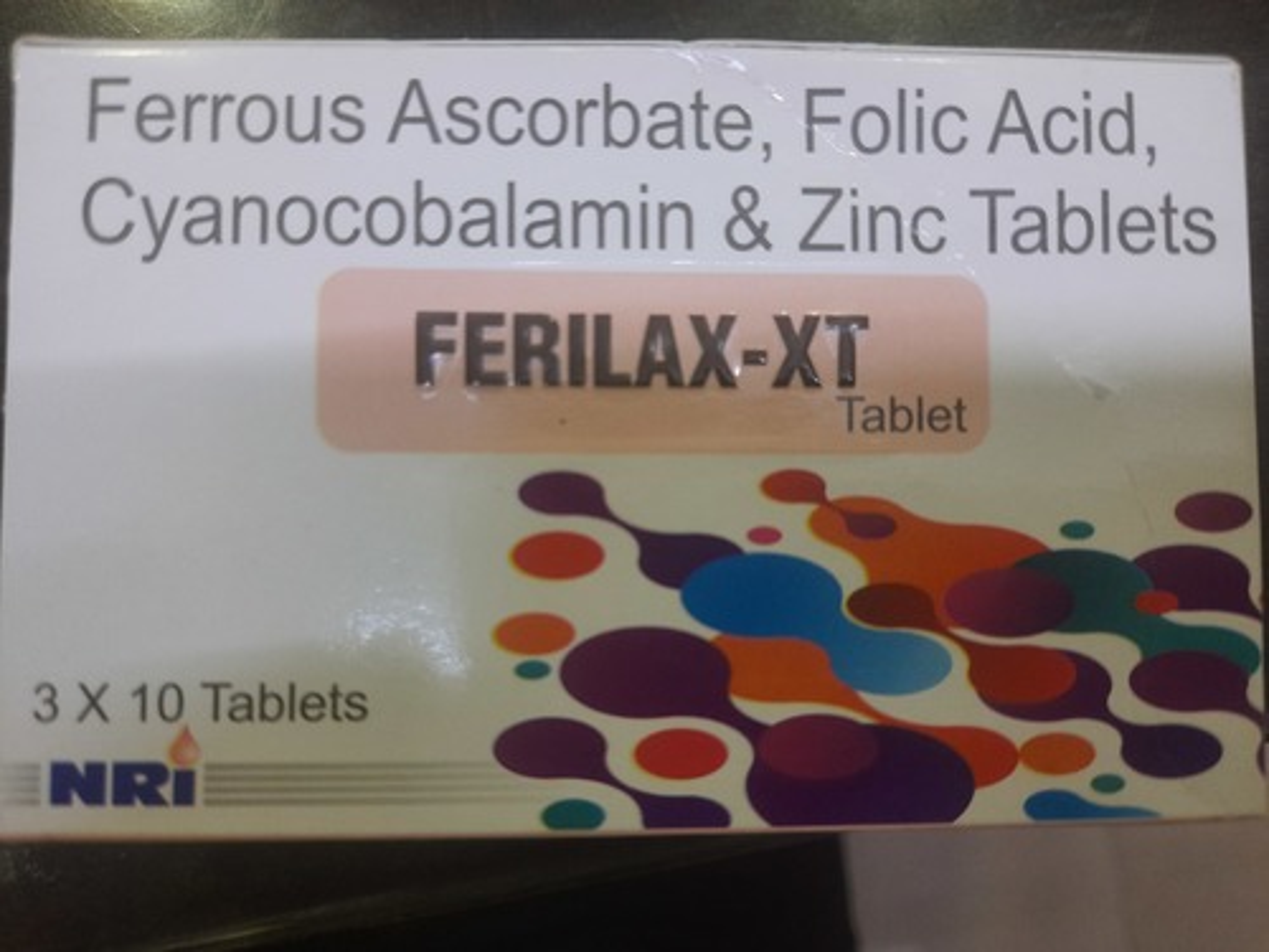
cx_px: 634
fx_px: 880
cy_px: 476
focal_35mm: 24
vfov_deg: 56.8
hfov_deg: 71.6
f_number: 1.8
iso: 250
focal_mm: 5.23
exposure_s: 1/33
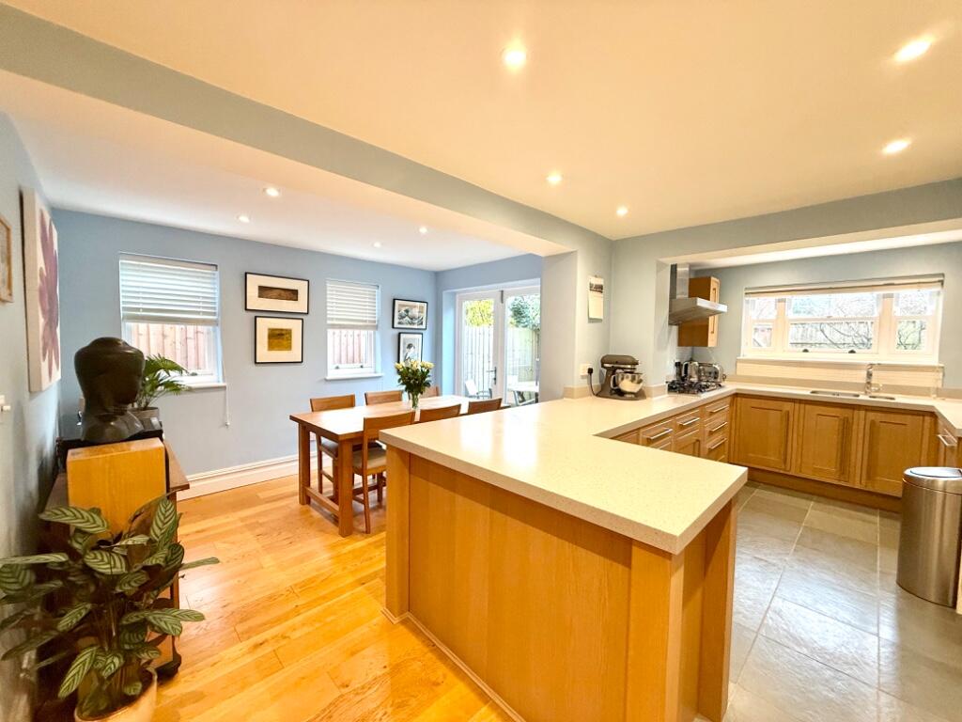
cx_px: 481
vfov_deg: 85.7
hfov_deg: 102.1
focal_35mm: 14
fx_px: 389
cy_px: 361
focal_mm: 2.22
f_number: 2.2
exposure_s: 1/100
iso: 250
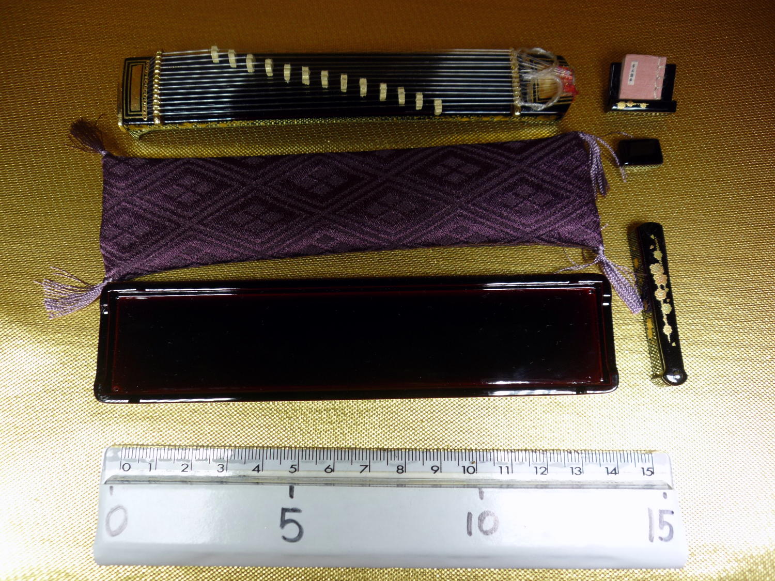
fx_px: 627
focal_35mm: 28
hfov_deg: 63.4
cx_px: 388
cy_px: 290
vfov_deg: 49.7
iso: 100
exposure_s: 1/100
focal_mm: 6
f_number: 2.8
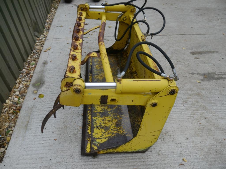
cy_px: 84
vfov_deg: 49.7
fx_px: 183
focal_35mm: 28
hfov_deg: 63.4
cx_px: 113
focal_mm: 14
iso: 160
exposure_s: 1/160
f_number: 5
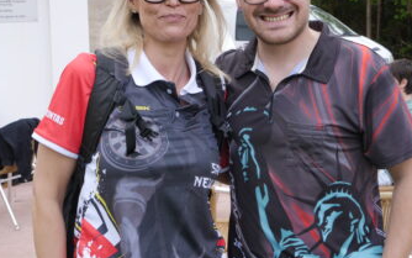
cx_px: 244
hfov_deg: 31.4
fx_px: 730
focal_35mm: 65
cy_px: 114
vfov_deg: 20.0
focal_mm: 20
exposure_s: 1/320
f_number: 5.6
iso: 400
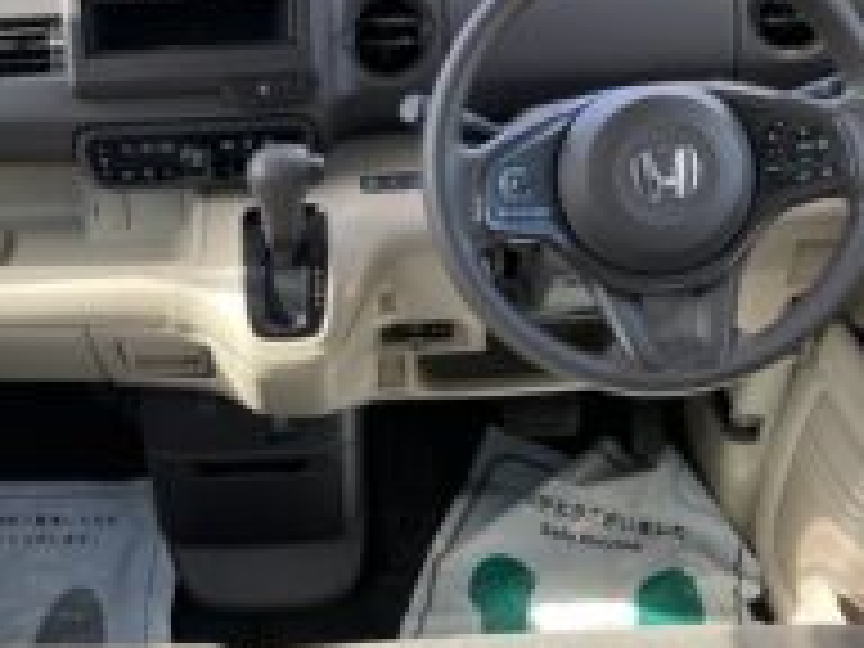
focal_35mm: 51
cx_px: 284
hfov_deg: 37.1
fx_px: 1273
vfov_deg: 28.5
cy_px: 389
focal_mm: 3.99
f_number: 1.8
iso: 25
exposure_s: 1/122
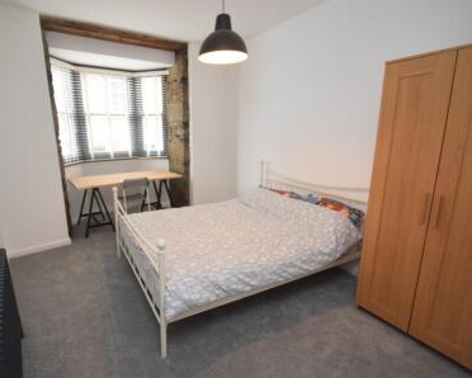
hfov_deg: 85.8
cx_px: 203
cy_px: 190
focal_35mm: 18
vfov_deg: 73.8
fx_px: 252
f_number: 5
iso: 800
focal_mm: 10
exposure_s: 1/100
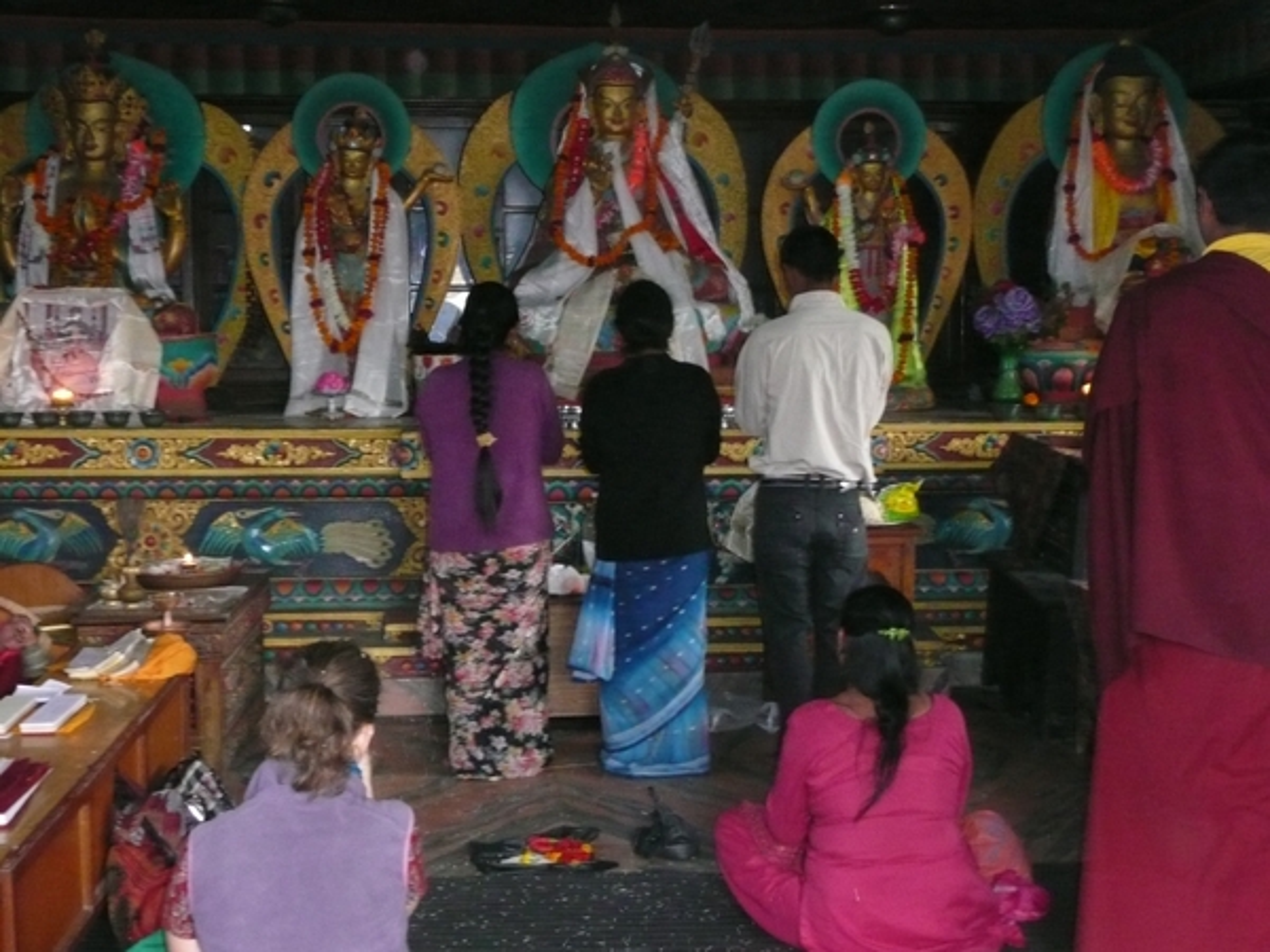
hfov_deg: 38.2
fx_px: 1834
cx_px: 635
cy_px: 476
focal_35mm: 50
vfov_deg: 29.1
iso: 640
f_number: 4.2
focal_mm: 8.2
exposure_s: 1/30
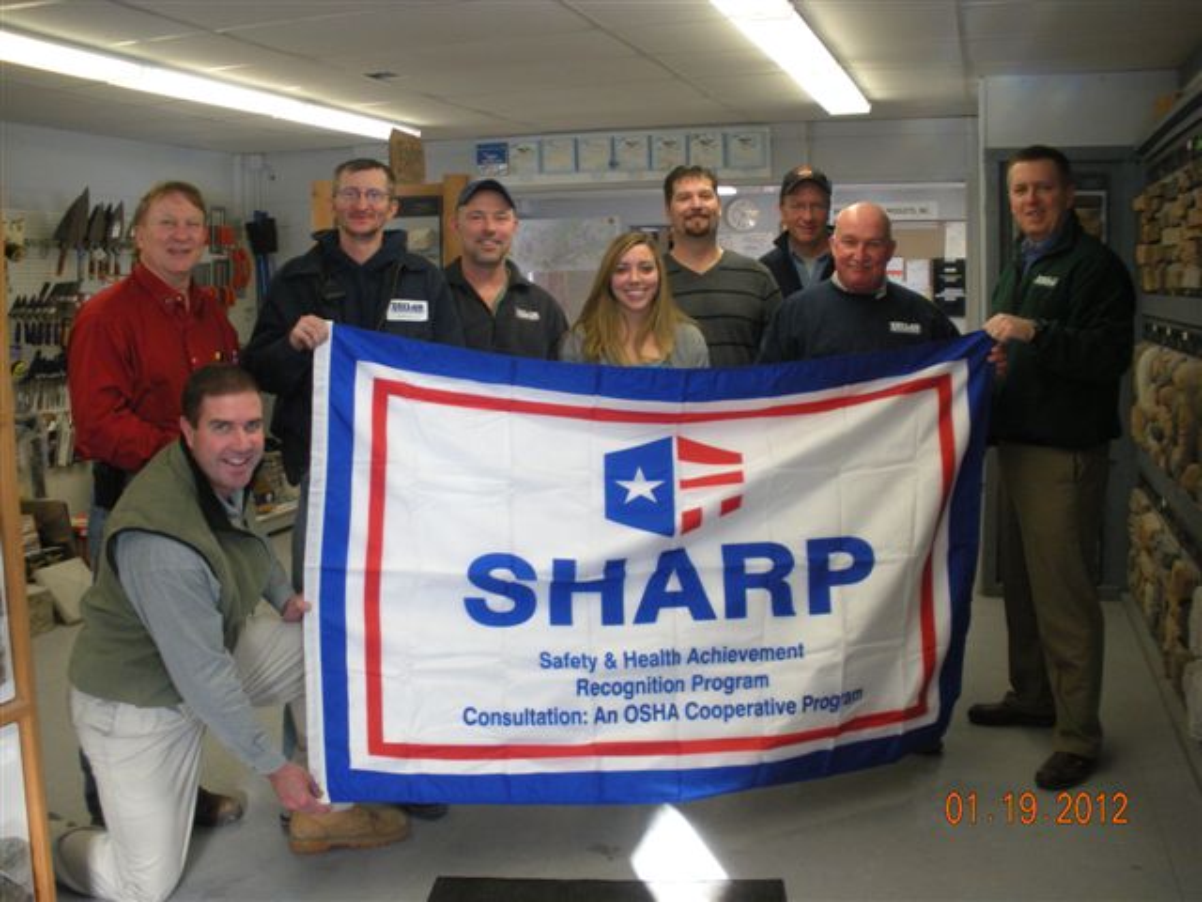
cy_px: 451
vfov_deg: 39.7
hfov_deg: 51.4
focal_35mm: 36
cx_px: 601
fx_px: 1250
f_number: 3.5
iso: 236
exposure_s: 1/57.8
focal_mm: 6.3
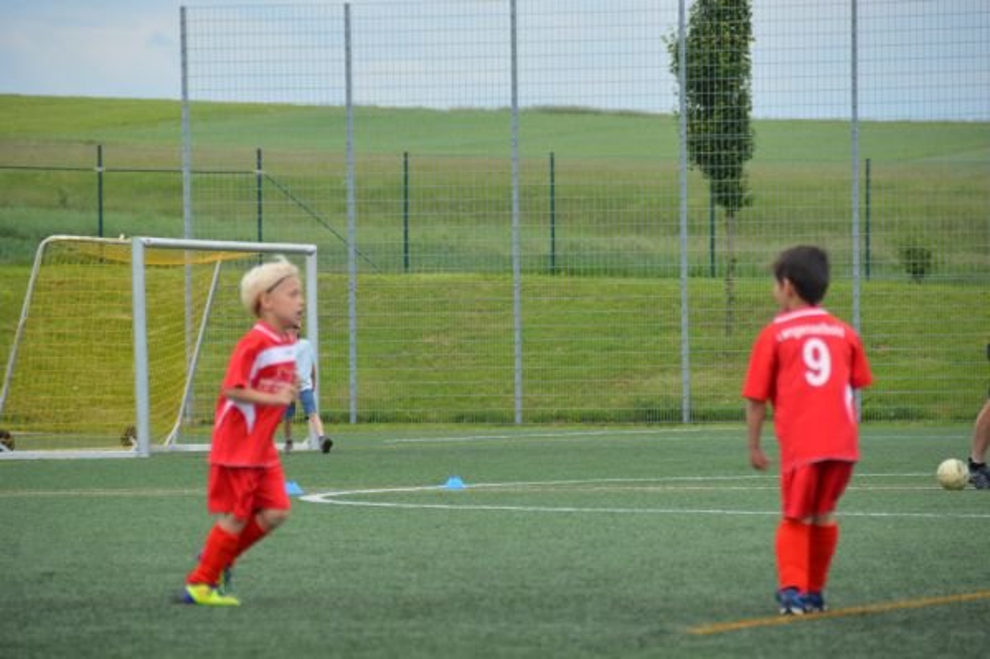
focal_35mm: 255
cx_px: 495
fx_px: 7007
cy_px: 330
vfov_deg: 5.4
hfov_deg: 8.1
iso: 400
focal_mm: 170
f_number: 5.6
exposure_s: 1/1250
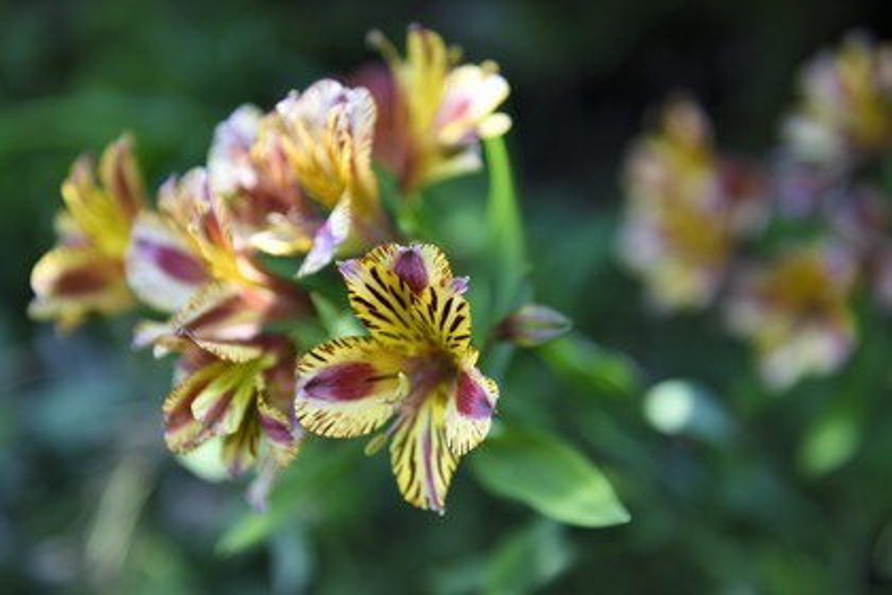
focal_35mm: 48
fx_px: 1189
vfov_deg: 28.1
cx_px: 446
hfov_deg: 41.1
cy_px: 298
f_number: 2.8
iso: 200
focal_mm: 48
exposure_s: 1/250
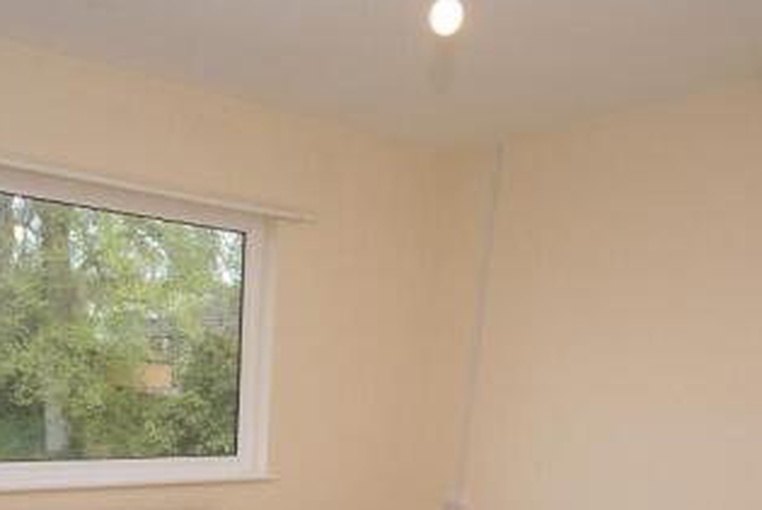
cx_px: 314
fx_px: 657
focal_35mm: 31
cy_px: 506
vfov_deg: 38.0
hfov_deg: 59.8
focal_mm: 10
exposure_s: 1/125
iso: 100
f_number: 4.5
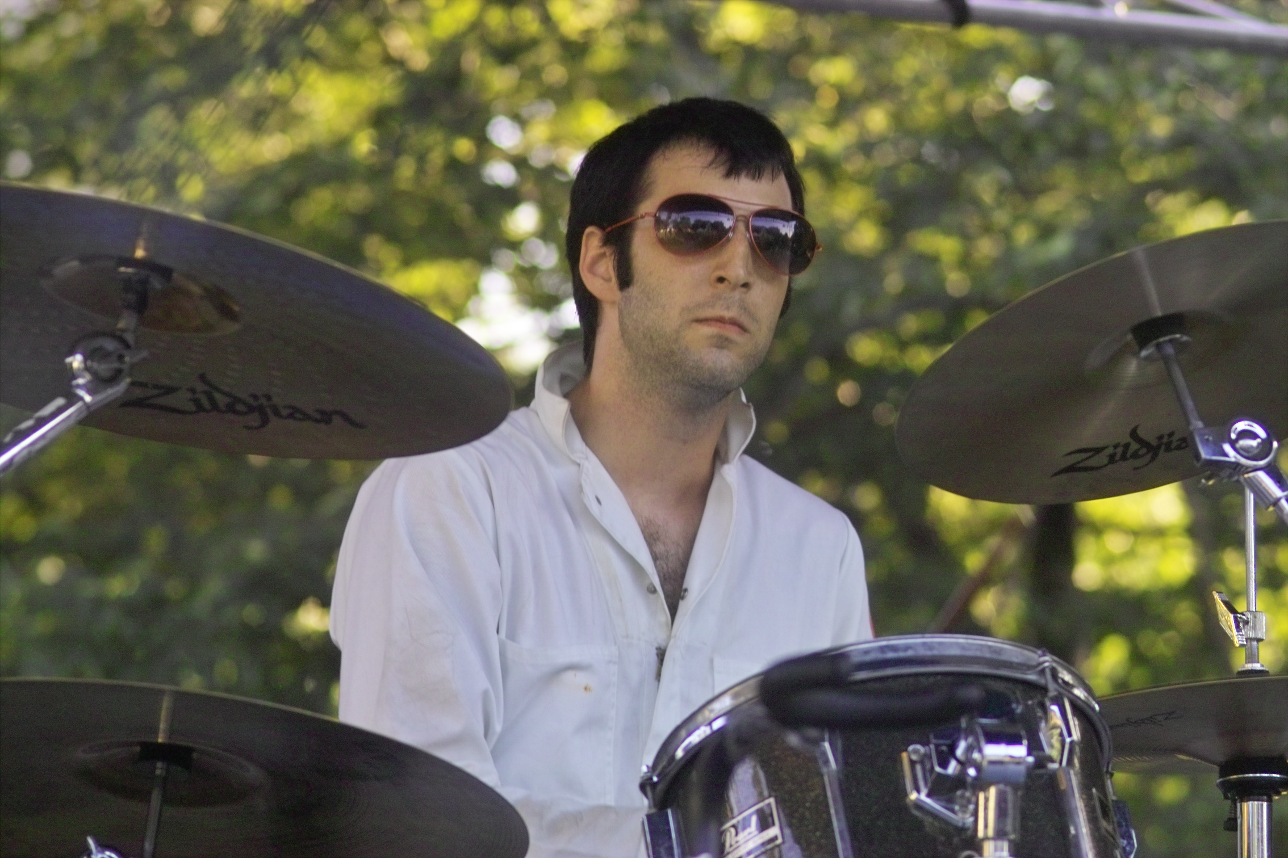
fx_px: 6404
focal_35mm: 179
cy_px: 429
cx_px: 644
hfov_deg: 11.5
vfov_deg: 7.7
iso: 200
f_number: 4
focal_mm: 105
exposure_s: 1/180
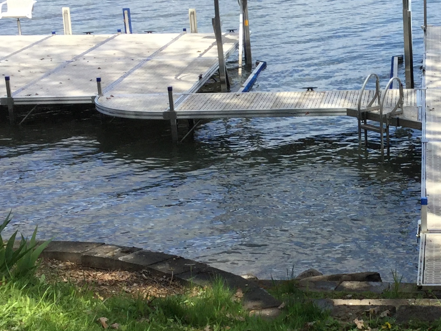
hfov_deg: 20.9
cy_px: 200
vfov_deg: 16.0
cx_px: 381
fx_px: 1172
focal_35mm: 92
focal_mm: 3.3
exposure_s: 1/970
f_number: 2.4
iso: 25
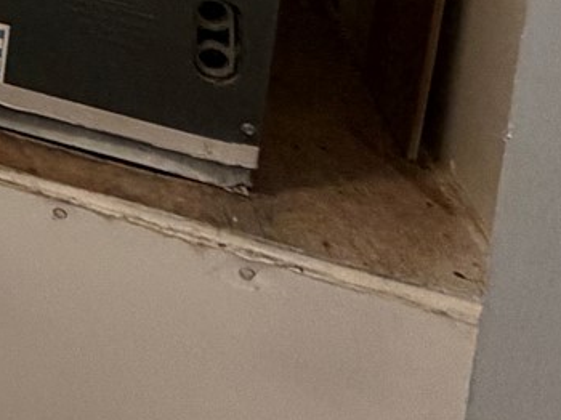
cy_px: -524
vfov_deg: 13.9
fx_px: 1328
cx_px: -825
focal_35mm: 82
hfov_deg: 14.4
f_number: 2.2
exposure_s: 1/60
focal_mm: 2.22
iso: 160
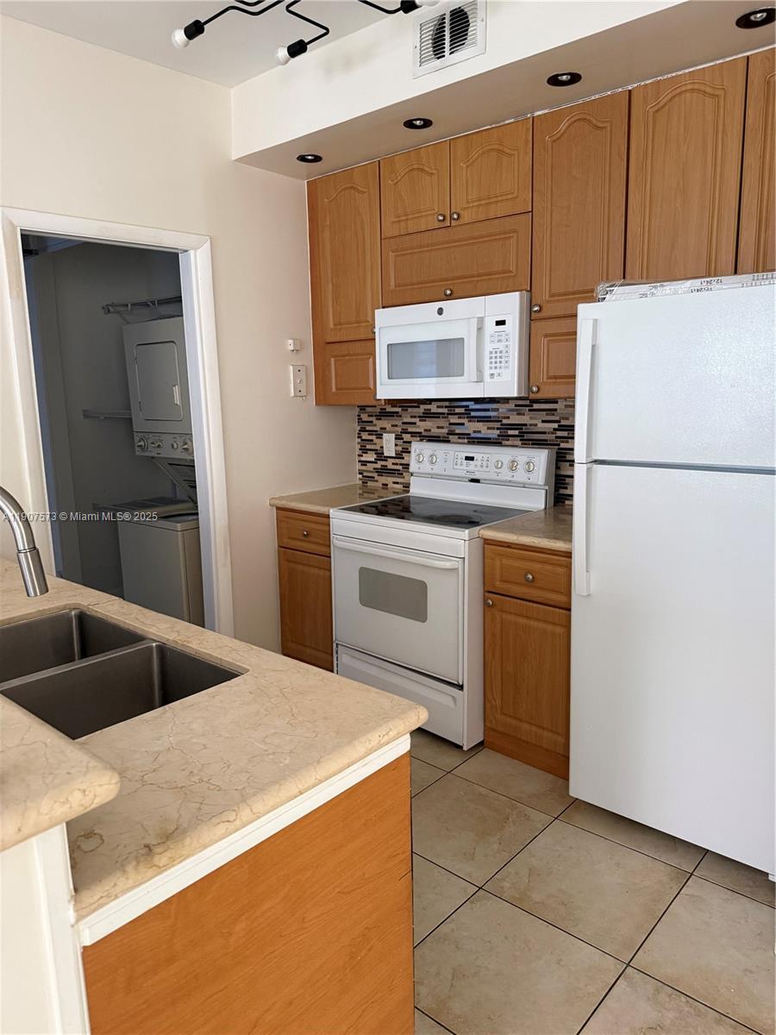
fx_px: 717
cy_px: 518
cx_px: 388
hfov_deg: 56.8
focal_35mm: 24
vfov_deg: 71.6
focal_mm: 6.76
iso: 320
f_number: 1.78
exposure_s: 1/60
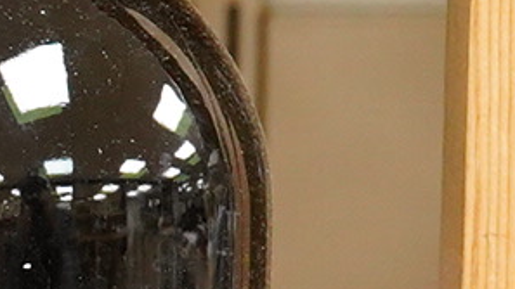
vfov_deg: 3.9
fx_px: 4260
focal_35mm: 312
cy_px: 382
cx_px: -395
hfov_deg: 6.8
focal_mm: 30
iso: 2500
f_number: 4
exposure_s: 1/160
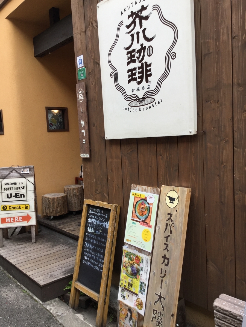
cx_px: 123
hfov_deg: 45.4
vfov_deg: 58.4
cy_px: 164
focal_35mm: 31
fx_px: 294
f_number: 2.4
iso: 25
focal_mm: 3.3
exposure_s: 1/124
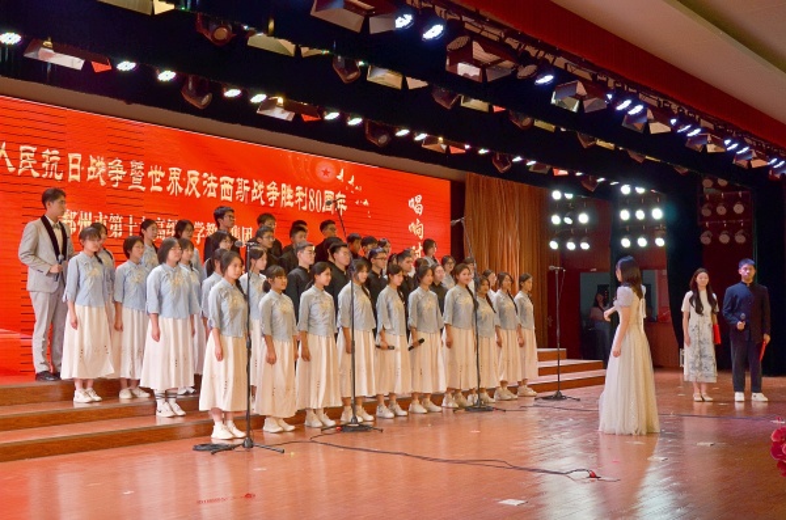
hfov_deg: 46.5
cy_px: 260
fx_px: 915
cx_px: 393
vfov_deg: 31.7
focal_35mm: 42
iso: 1000
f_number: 8
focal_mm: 28
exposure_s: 1/250
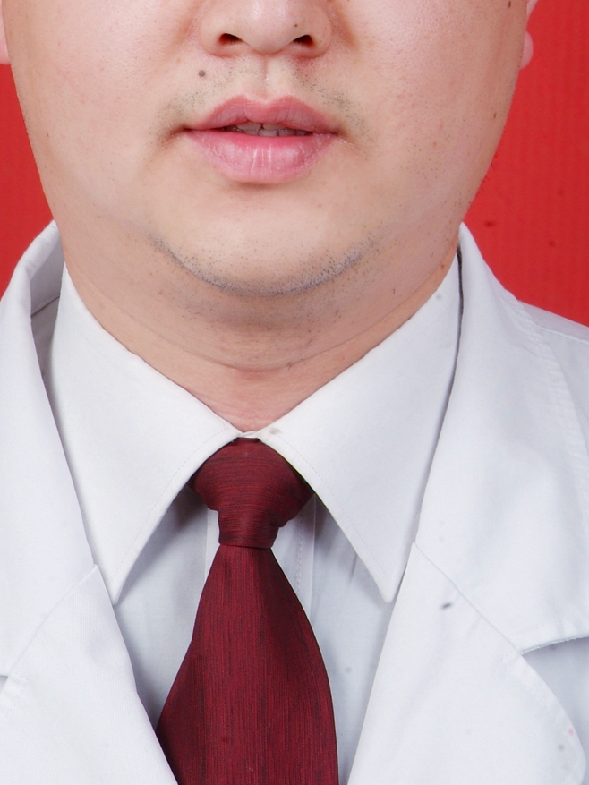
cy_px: 233
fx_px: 5988
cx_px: 225
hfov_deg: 5.6
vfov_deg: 7.5
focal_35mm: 264
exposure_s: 1/90
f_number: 13
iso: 100
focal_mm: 75
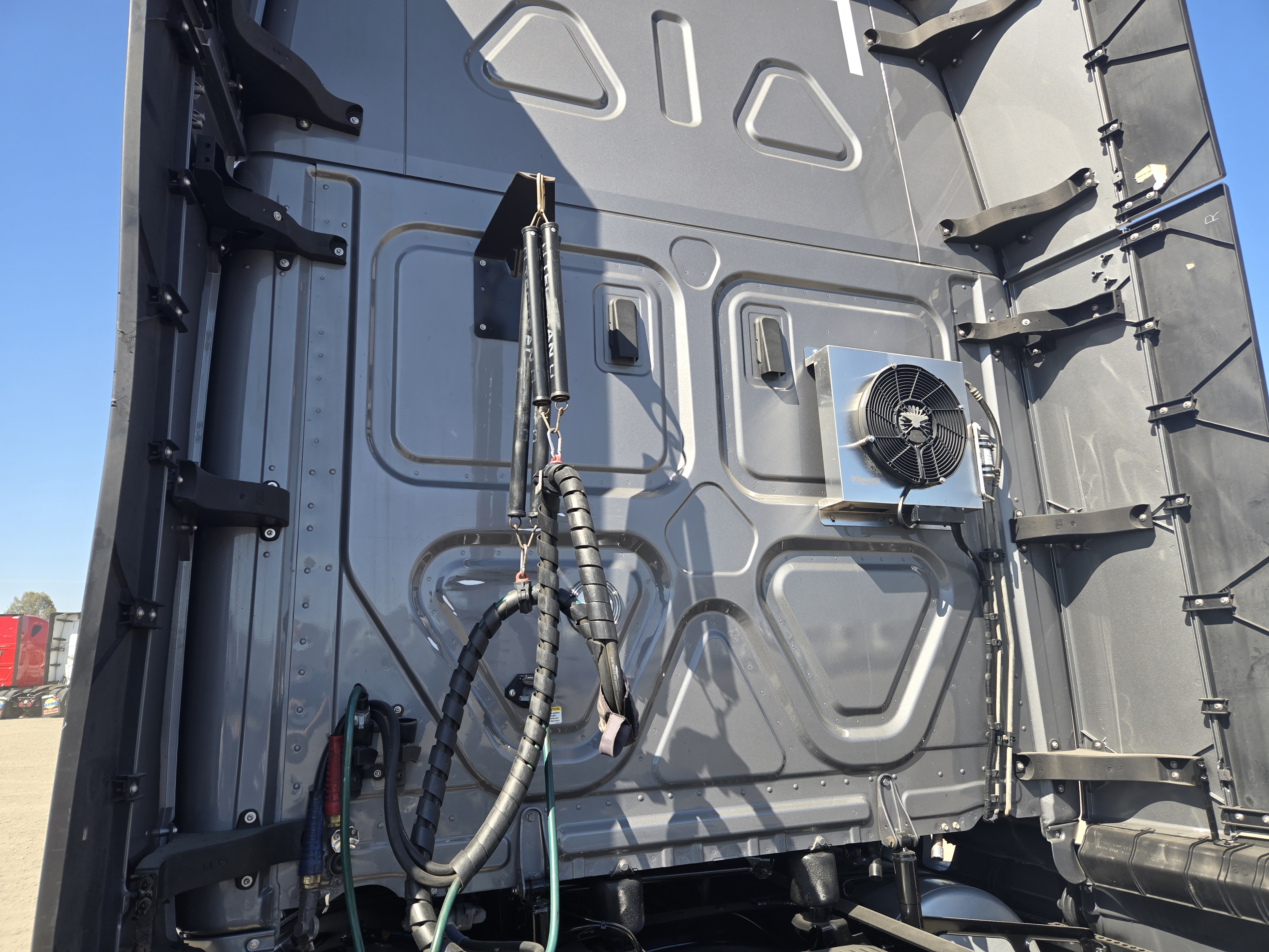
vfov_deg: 58.9
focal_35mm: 23
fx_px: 843
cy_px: 476
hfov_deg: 73.9
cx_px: 634
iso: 25
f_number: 1.8
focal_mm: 5.4
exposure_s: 1/692
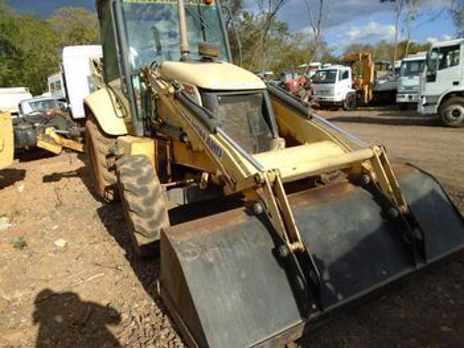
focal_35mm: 26
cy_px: 174
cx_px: 232
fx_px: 348
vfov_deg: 53.0
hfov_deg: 67.3
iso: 100
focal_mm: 4.6
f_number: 3.2
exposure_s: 1/800
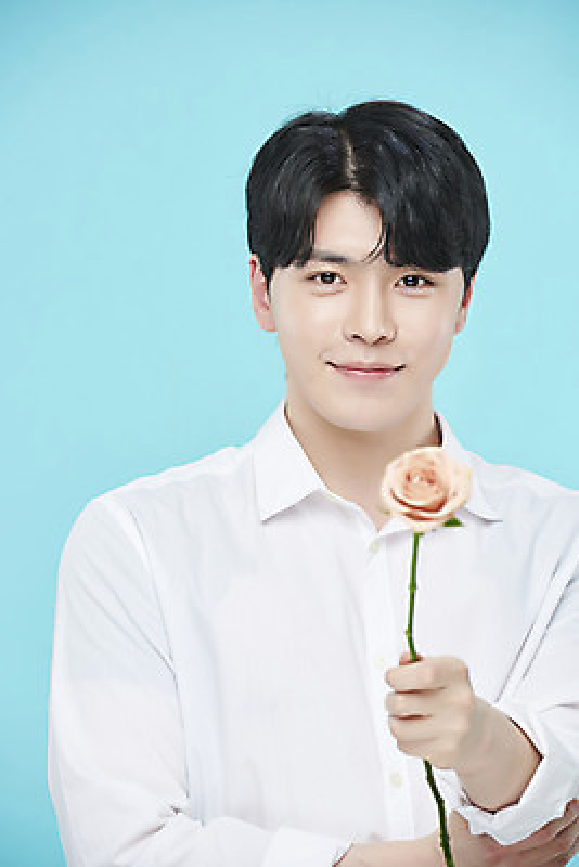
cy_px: 434
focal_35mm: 200
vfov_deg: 10.3
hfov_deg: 6.9
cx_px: 290
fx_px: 4820
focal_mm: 200
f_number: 7.1
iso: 64
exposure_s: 1/125
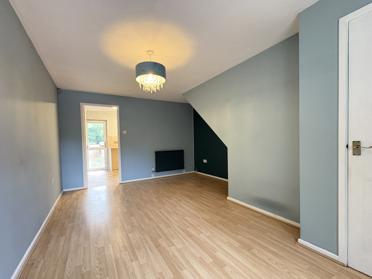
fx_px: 161
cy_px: 146
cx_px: 177
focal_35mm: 15
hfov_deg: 98.1
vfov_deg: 81.7
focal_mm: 2.22
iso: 800
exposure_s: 1/60
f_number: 2.2
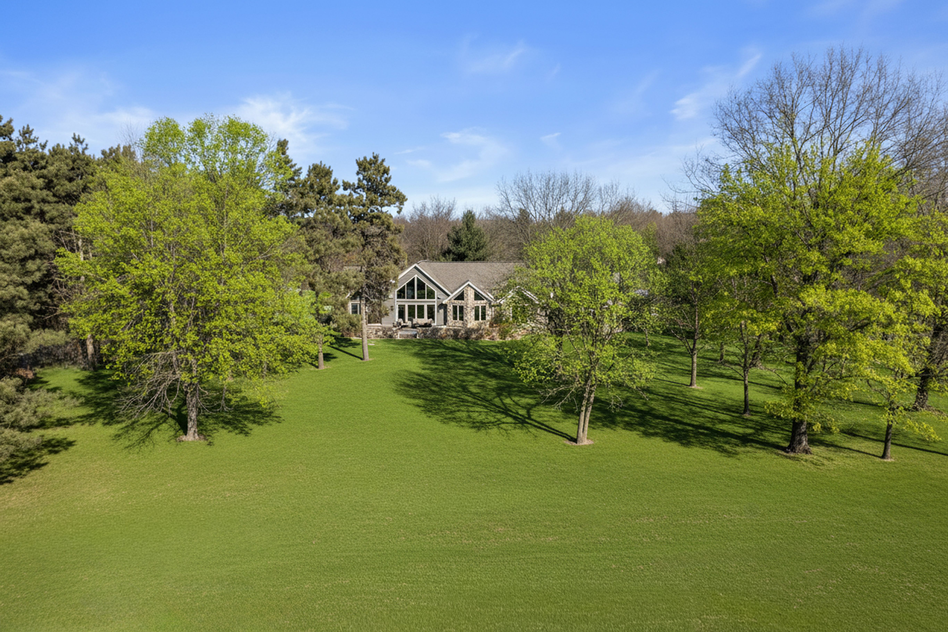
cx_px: 474
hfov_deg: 78.6
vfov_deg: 57.2
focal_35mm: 22
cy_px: 316
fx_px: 579
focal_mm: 8.38
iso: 100
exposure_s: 1/320
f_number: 2.8
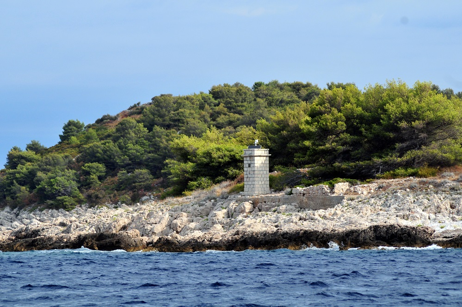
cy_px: 154
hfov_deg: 8.1
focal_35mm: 255
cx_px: 231
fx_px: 3268
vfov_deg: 5.4
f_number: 6.3
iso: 320
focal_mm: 170
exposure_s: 1/800
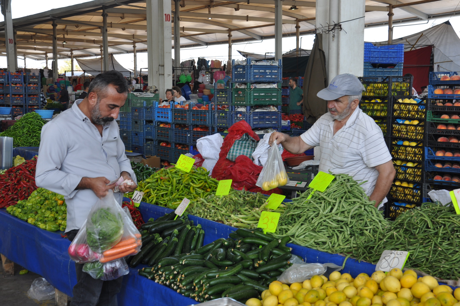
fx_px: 727
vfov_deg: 23.7
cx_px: 230
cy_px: 153
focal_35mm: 57
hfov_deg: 35.1
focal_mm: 38
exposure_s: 1/60
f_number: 8
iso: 200
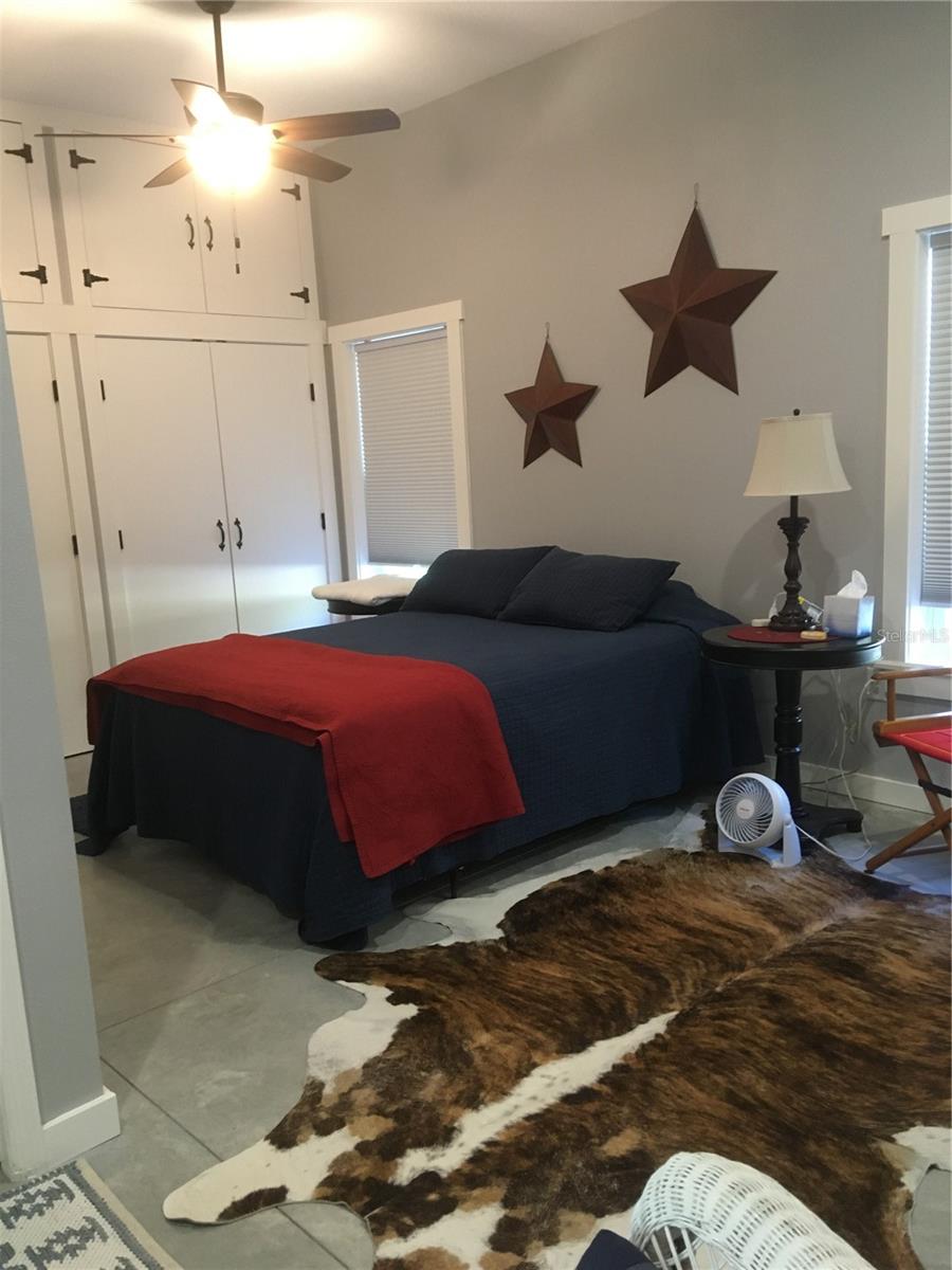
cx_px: 476
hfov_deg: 48.2
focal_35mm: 29
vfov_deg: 61.7
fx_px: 1063
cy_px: 635
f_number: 2.2
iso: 200
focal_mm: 4.15
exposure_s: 1/17
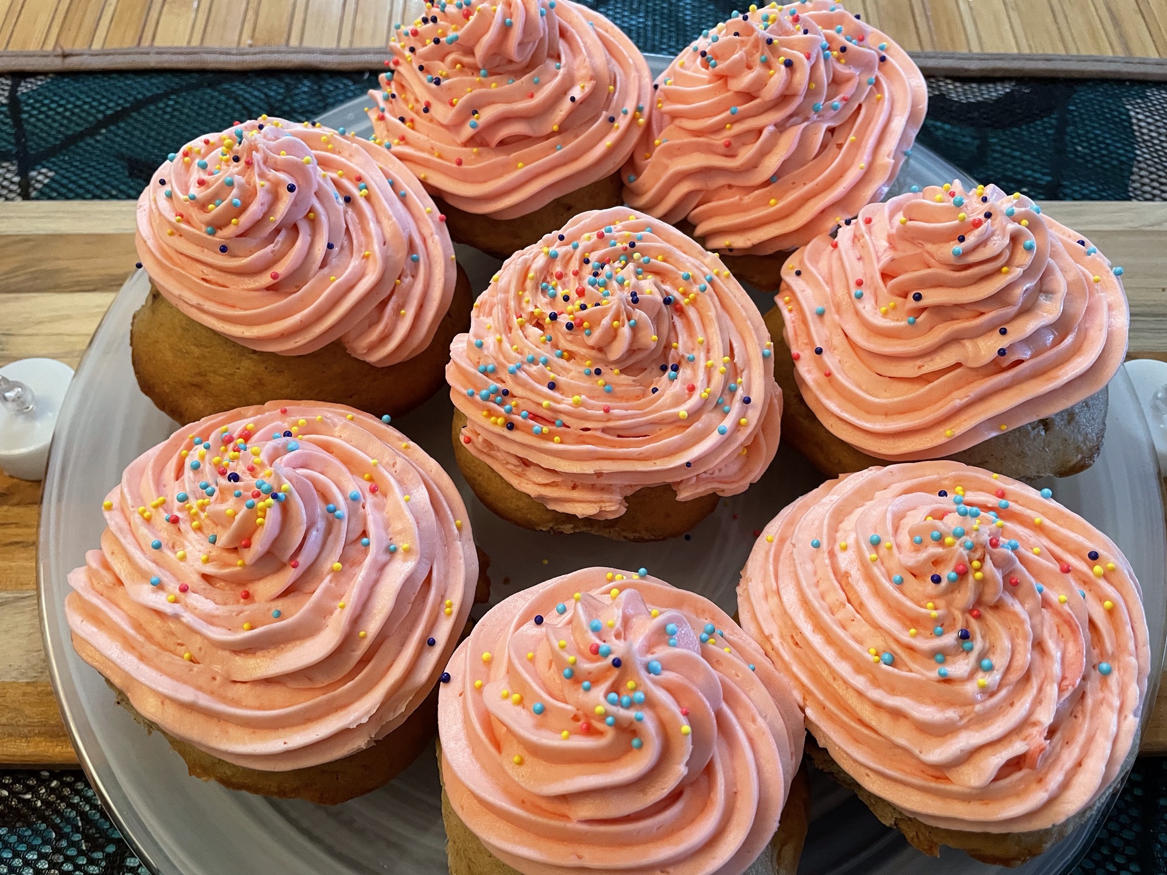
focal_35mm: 26
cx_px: 584
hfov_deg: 67.3
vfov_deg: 53.1
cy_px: 438
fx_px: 877
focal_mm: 4.2
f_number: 1.6
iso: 250
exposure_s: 1/60
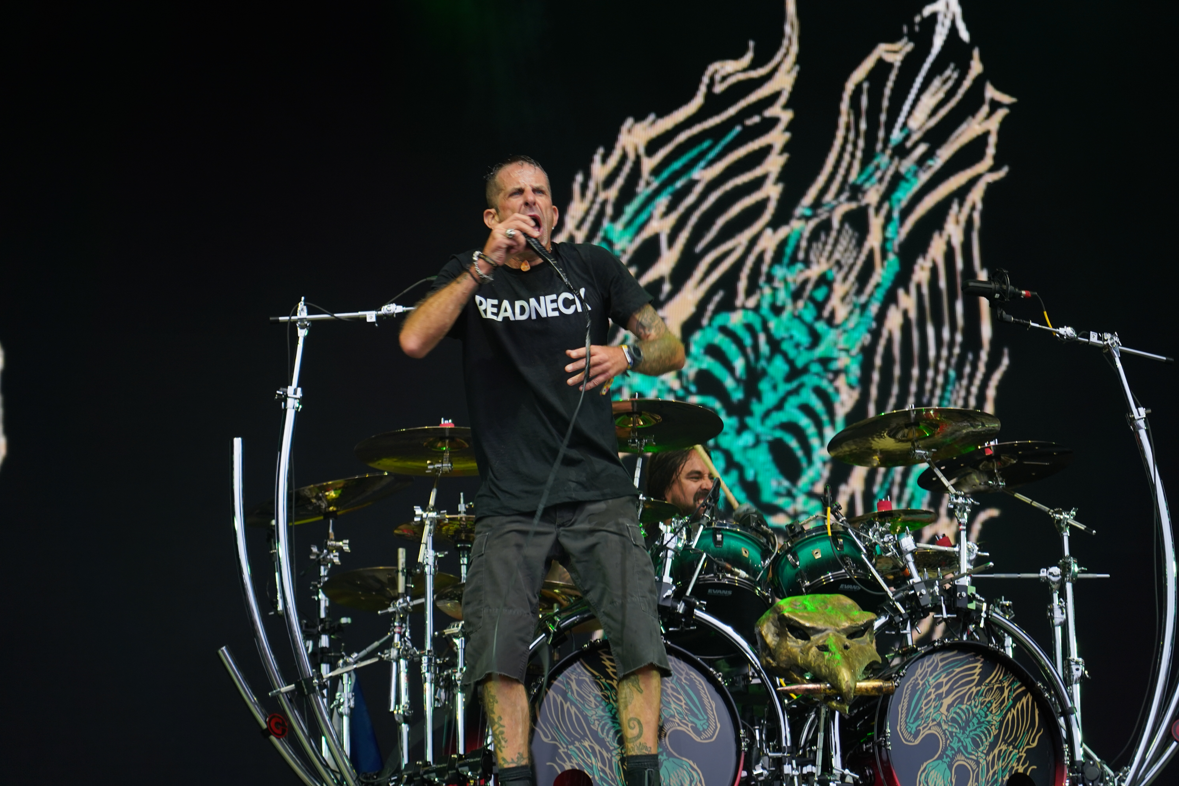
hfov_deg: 19.5
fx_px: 3438
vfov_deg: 13.0
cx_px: 590
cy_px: 393
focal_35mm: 105
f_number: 4
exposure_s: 1/125
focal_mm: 105
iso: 320
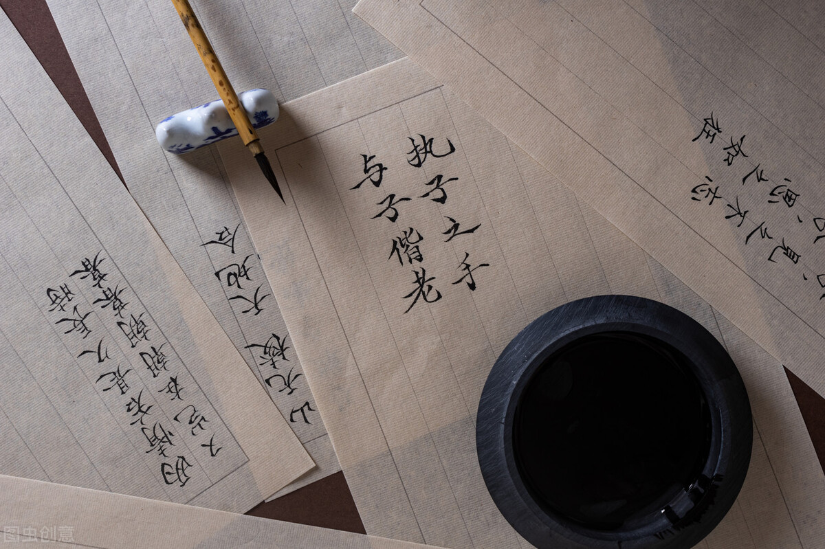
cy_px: 274
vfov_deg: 26.0
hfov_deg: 38.2
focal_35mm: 52
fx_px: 1191
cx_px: 412
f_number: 10
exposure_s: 1/100
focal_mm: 35
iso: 100
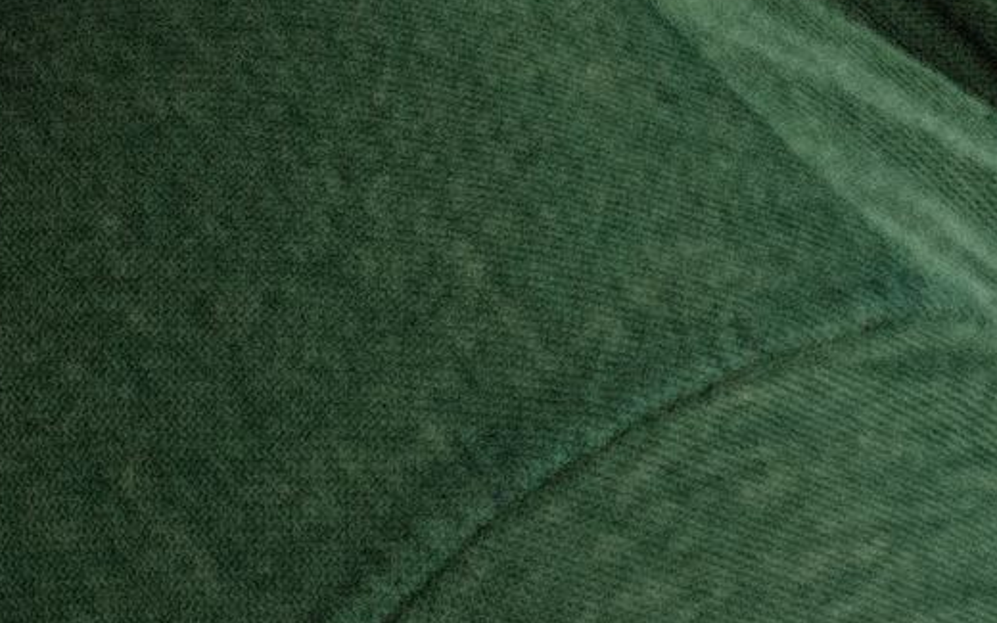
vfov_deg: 2.2
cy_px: -712
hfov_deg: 3.5
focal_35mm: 587
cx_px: 1996
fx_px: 15950
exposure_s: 1/50
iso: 100
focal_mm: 50
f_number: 4.5
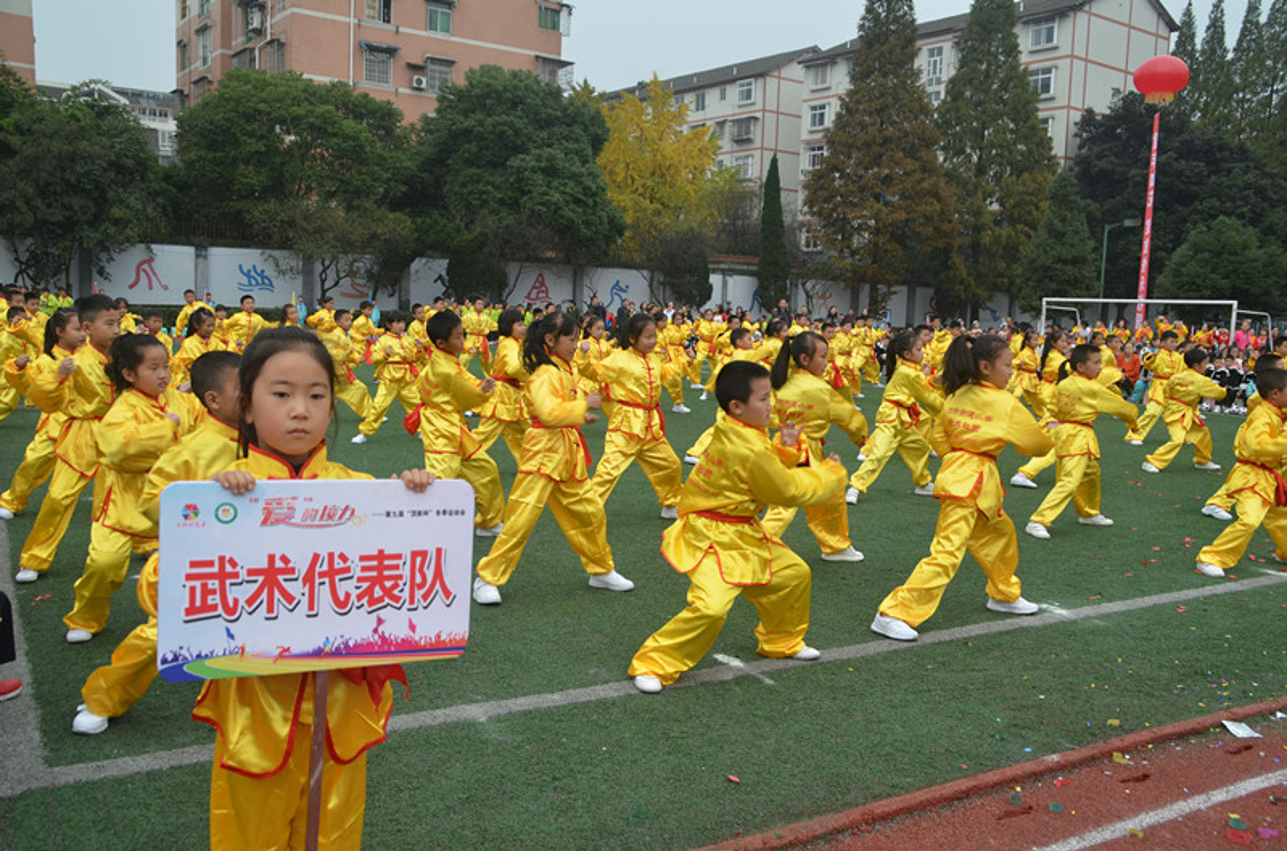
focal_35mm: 33
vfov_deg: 39.8
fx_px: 1177
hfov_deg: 57.3
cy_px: 426
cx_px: 644
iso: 200
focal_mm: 22
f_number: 7.1
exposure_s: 1/200
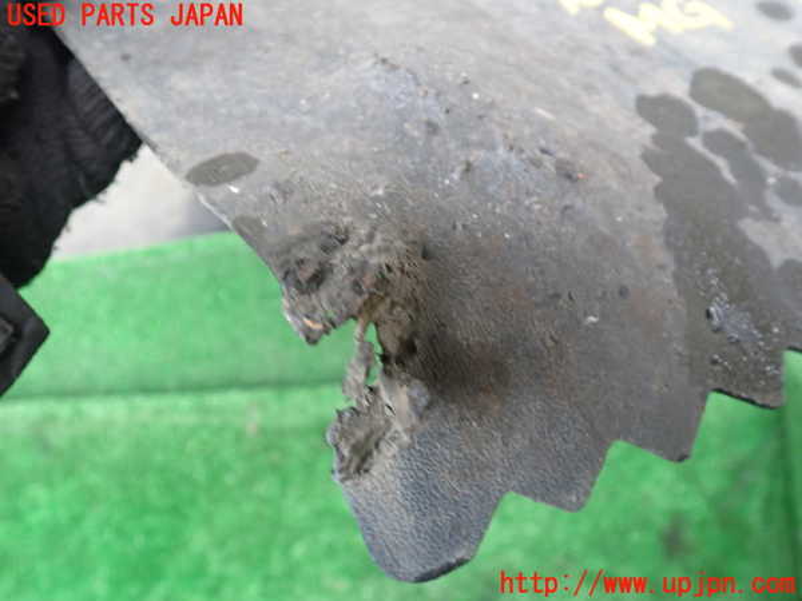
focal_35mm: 30
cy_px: 300
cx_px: 401
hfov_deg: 60.0
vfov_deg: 46.8
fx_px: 695
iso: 250
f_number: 2.3
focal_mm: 5.4
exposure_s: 1/30
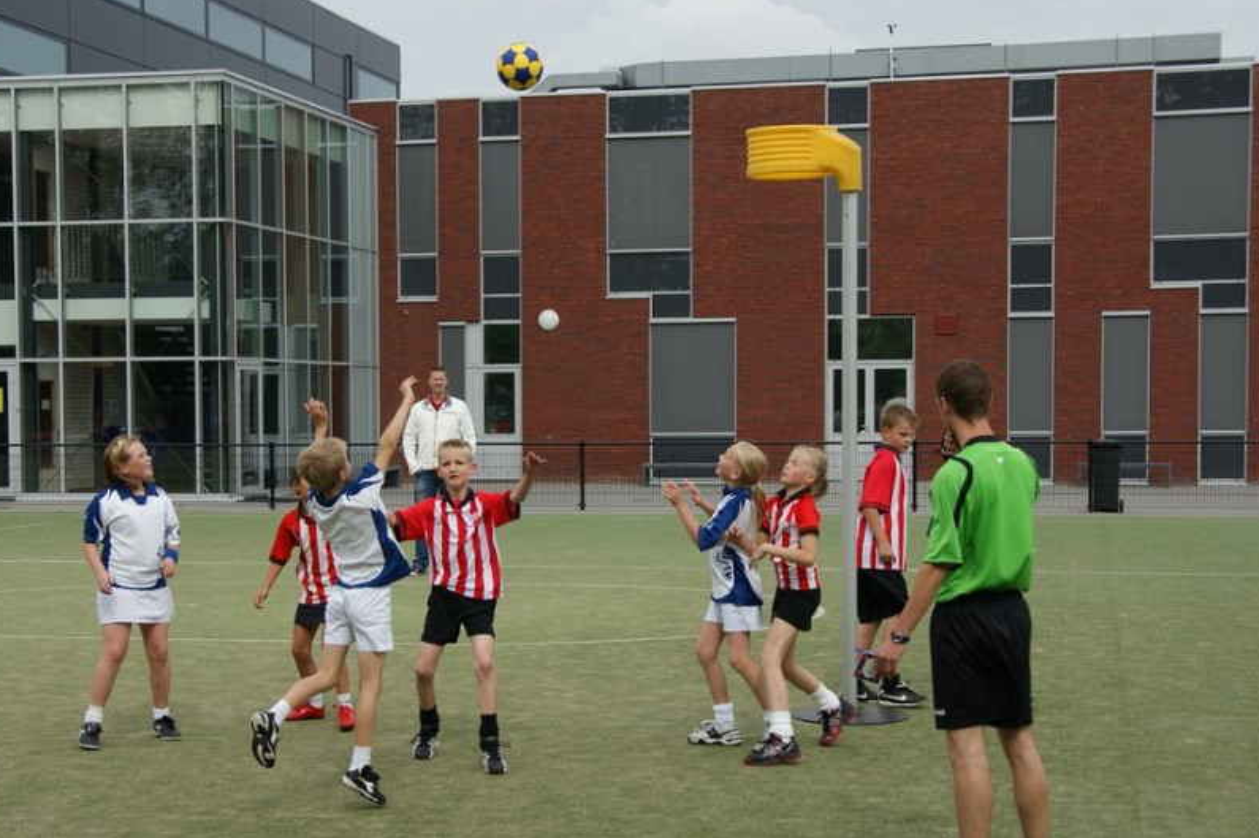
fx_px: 1782
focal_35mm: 51
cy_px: 470
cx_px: 565
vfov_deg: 26.4
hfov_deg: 38.9
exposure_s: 1/500
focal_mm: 30
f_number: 5.6
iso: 100
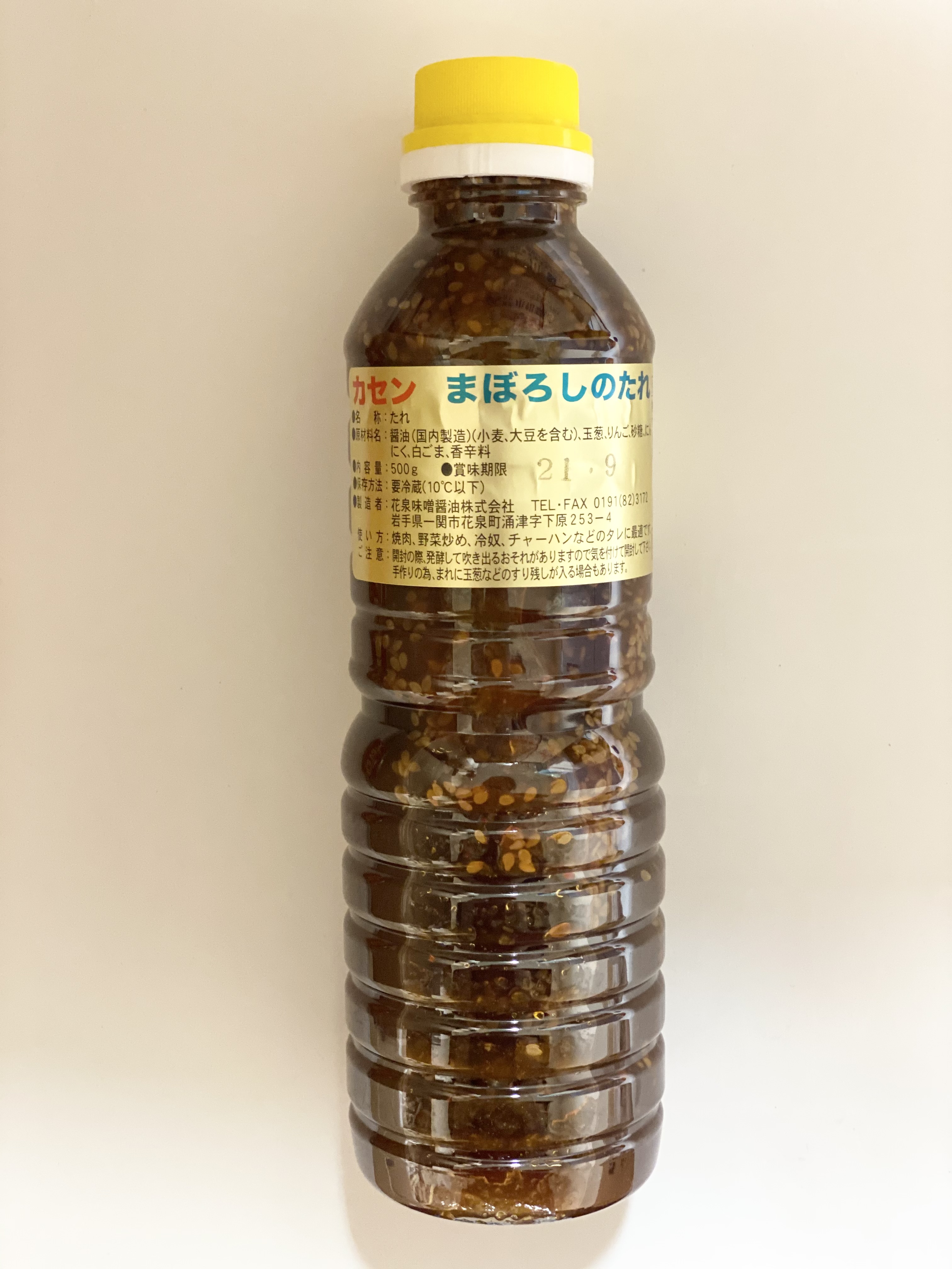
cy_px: 634
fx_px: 1907
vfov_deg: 36.8
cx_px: 476
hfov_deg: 28.0
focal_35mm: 52
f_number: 2
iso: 320
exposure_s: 1/33
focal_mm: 6
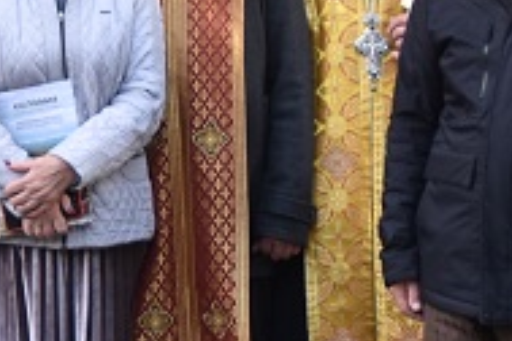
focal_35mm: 203
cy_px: -129
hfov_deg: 10.1
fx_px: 2883
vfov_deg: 6.7
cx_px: -33
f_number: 4
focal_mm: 25
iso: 400
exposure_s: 1/250
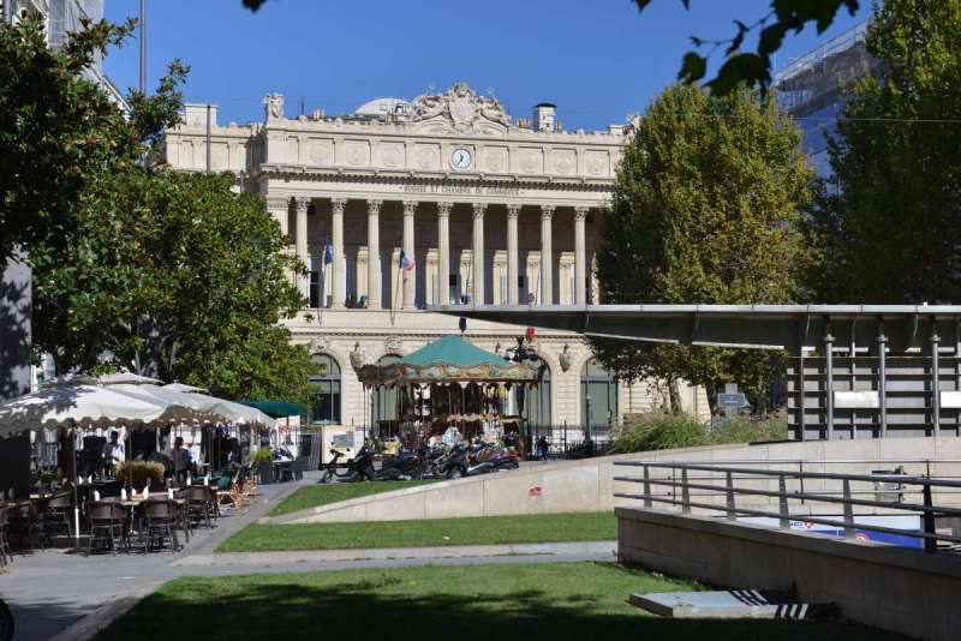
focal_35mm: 70
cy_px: 320
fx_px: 1869
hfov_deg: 28.8
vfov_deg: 19.5
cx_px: 480
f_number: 7.1
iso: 125
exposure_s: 1/200
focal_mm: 70
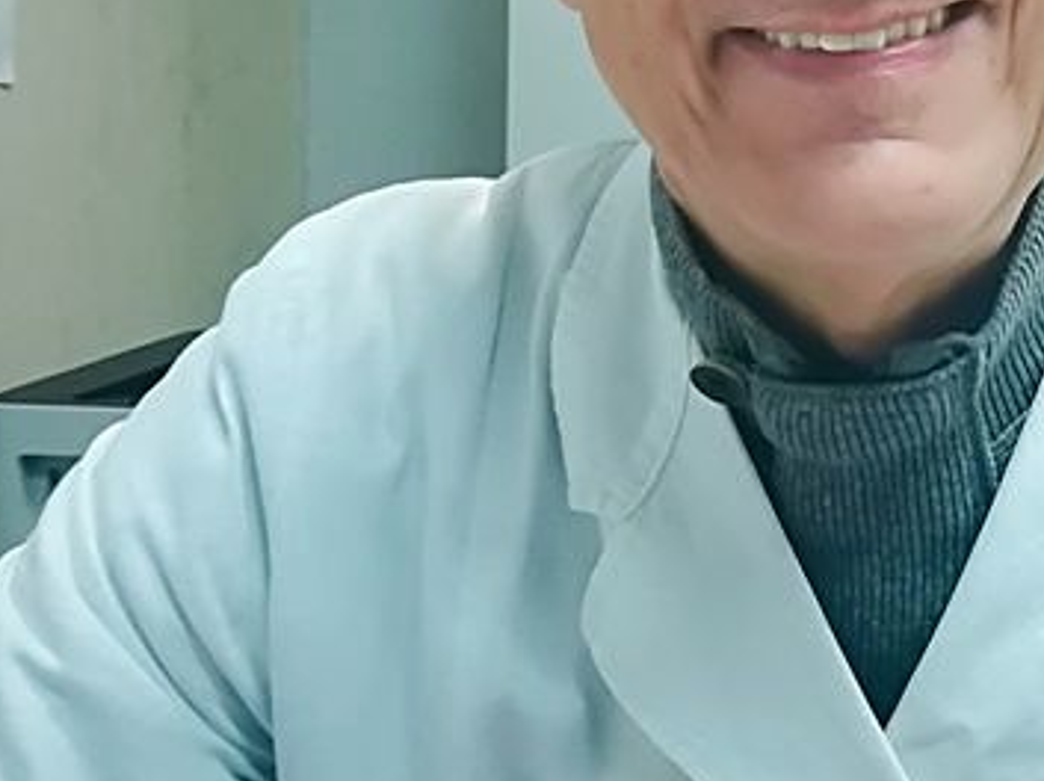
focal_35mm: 59
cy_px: 115
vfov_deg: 24.2
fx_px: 1778
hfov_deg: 31.6
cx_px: 878
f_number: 2.2
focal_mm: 3.83
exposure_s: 1/33.3
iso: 400
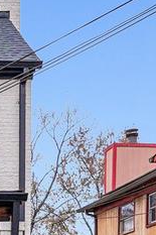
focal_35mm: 99
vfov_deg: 20.3
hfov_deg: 11.8
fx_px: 644
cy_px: 207
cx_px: -189
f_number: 5
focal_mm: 16
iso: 800
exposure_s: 1/60
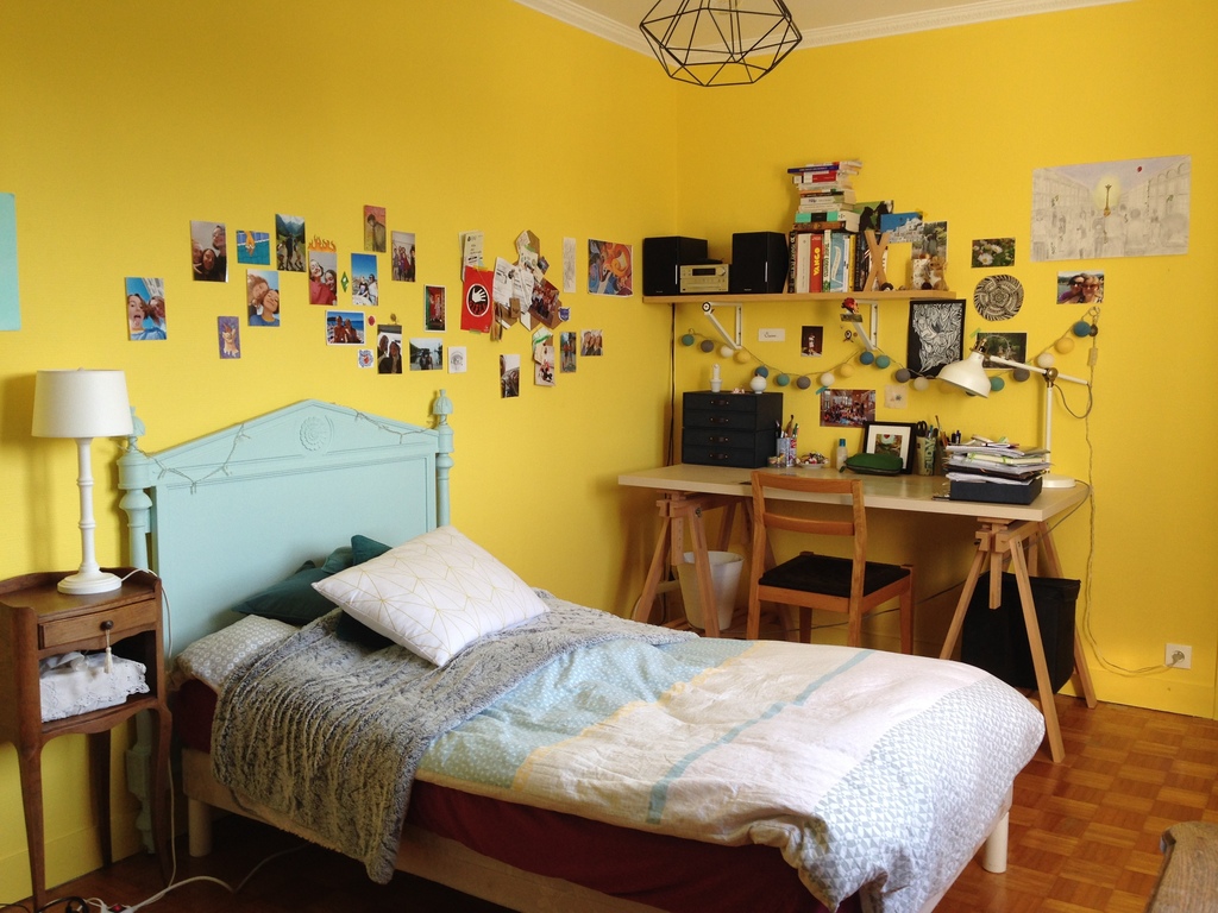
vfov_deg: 42.9
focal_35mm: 33
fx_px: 1161
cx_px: 609
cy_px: 456
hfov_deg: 55.4
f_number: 2.4
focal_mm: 4.12
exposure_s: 1/60
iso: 50
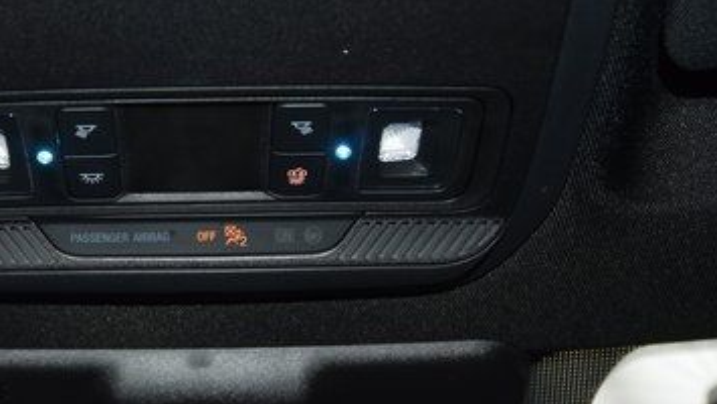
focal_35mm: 51
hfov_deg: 39.8
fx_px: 970
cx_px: 206
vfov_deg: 23.5
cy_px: 229
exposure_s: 1/125
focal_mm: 18
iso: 640
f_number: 3.5
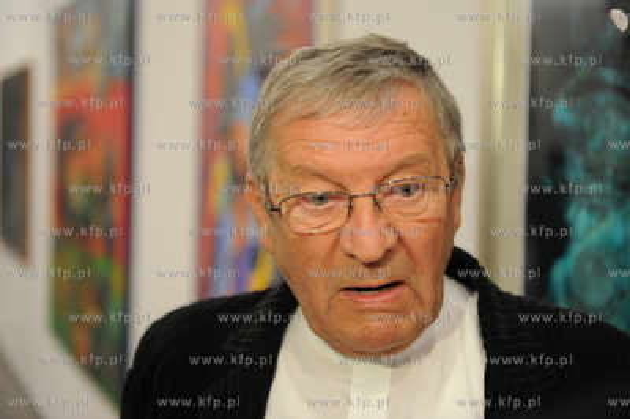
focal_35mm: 70
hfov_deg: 28.9
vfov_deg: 19.4
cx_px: 315
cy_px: 210
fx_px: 1224
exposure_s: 1/160
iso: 800
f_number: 2.8
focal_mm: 70
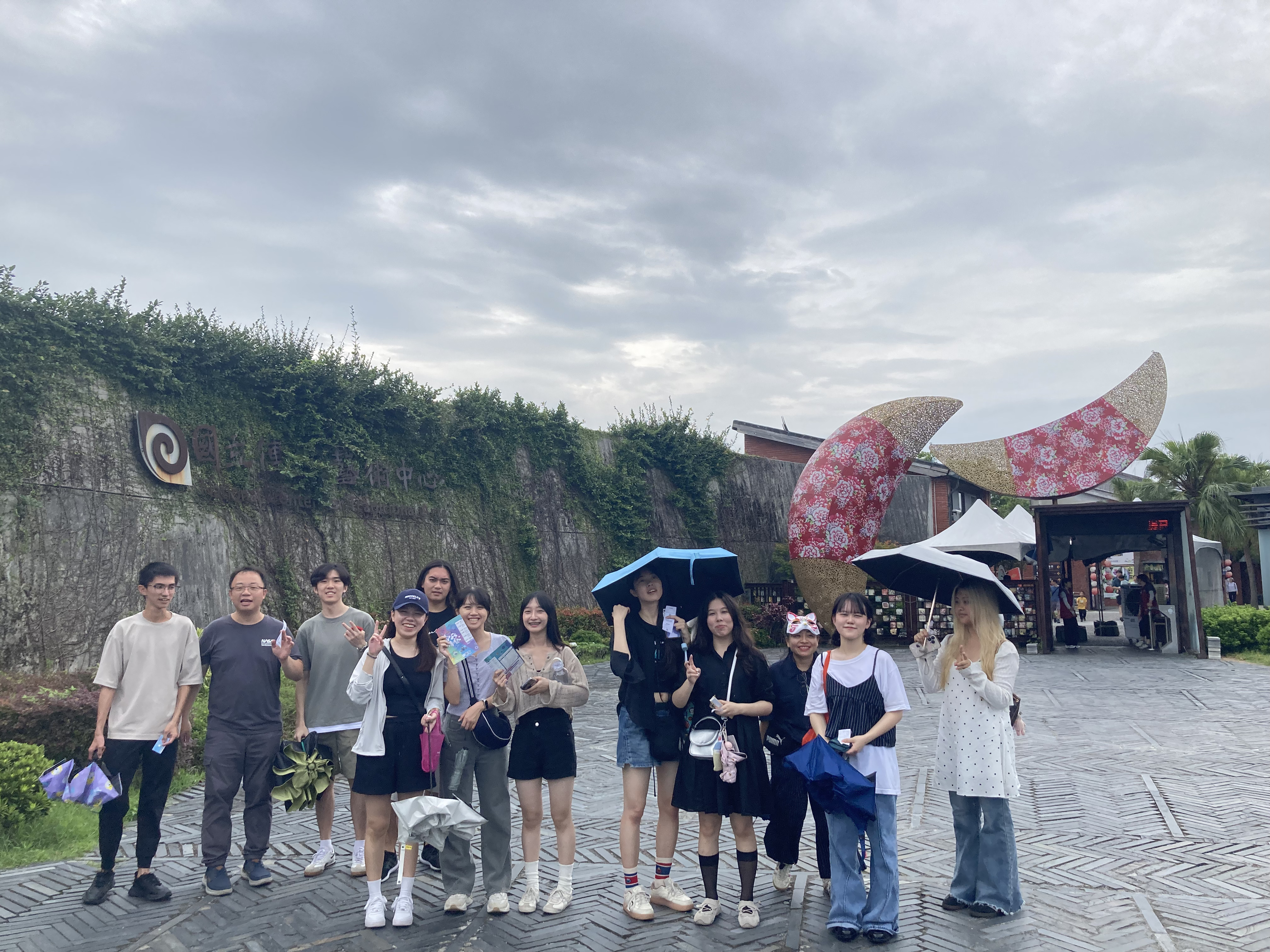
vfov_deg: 49.7
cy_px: 476
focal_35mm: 28
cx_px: 635
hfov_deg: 63.4
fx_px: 1027
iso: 20
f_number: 1.8
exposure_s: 1/2288
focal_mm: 3.99
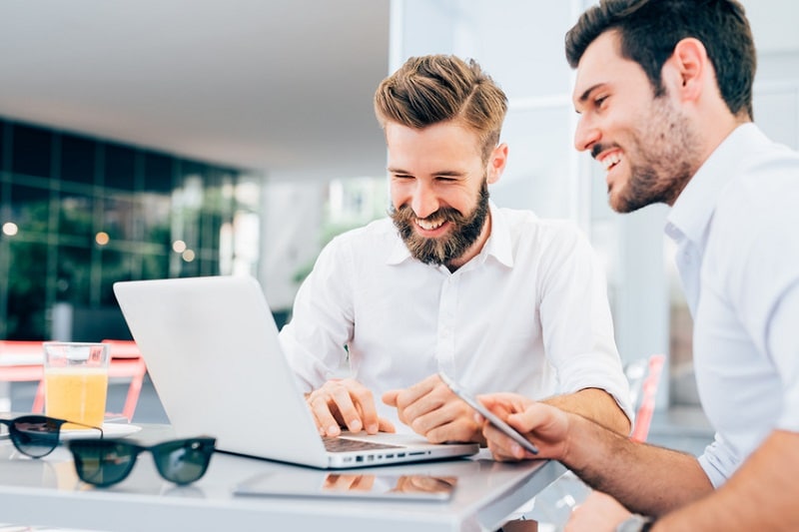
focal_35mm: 50
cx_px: 400
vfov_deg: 27.0
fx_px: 1109
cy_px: 266
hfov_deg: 39.6
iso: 320
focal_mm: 50
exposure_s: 1/500
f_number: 2.8
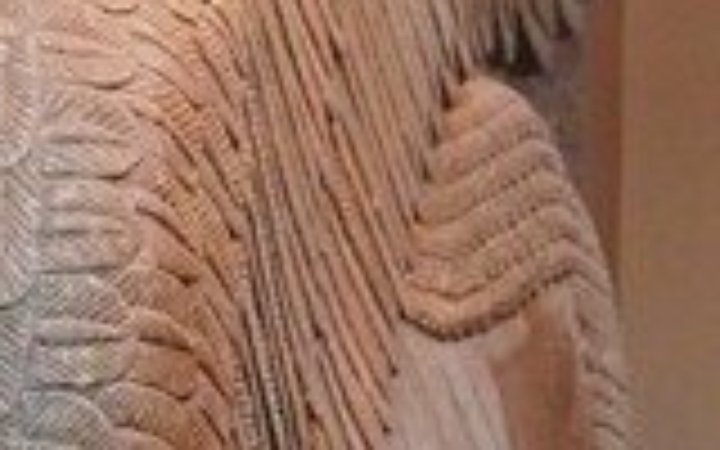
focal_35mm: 318
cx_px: 1728
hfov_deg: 6.3
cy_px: -1060
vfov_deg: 4.0
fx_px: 6240
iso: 5000
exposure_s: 1/160
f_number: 4
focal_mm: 39
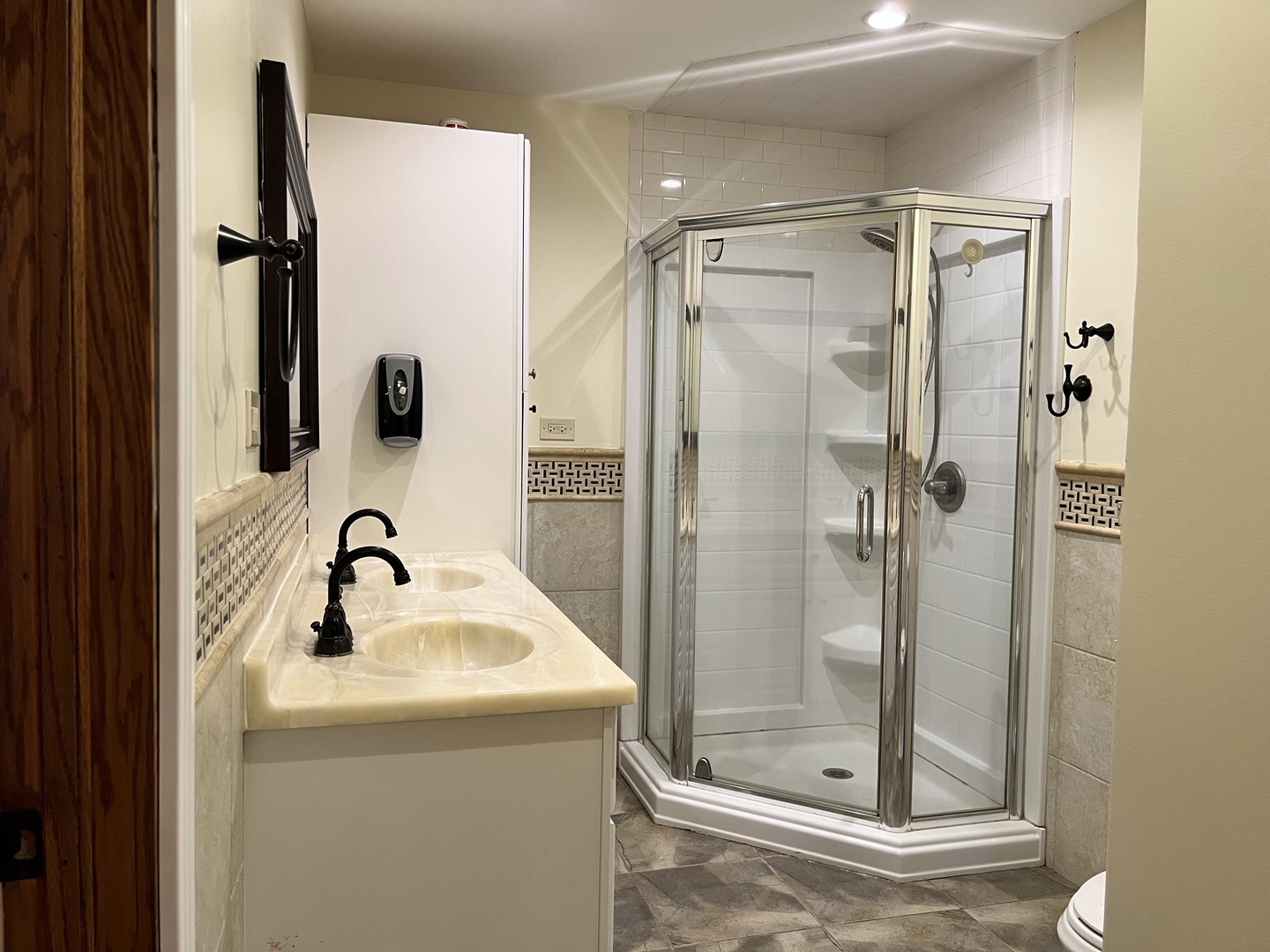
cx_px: 635
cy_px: 476
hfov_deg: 67.3
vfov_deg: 53.1
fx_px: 954
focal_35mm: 26
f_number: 1.5
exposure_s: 1/60
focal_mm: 5.7
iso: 100
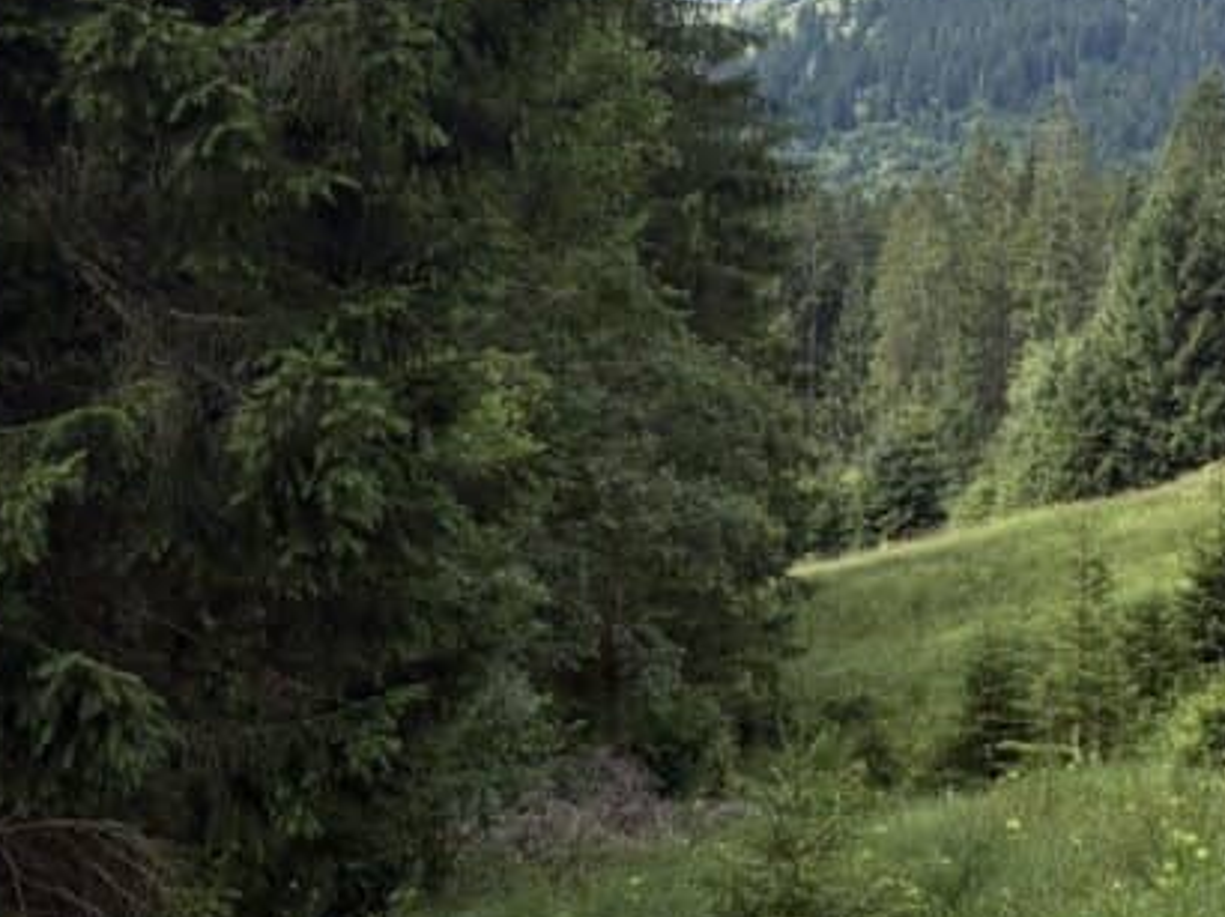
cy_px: 146
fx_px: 2299
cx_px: 1437
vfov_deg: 22.2
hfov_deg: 26.7
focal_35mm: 65
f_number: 1.6
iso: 50
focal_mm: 5.96
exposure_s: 1/2075
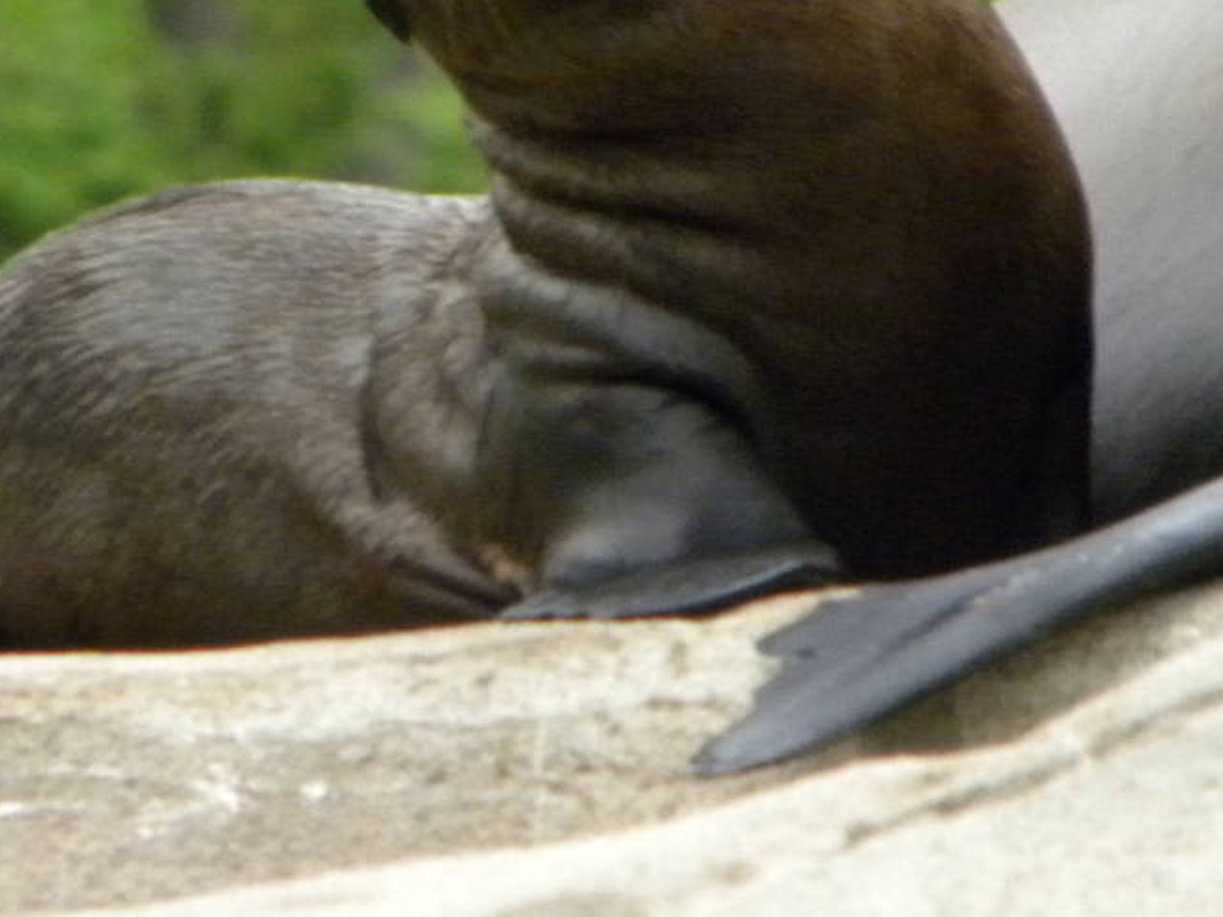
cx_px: 564
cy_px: 420
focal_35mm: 1551
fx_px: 54798
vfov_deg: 1.0
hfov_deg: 1.3
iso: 400
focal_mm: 110.4
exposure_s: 1/207
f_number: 5
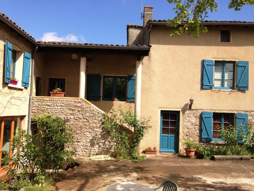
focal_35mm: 33
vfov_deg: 42.9
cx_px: 127
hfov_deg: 55.4
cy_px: 96
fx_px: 242
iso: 50
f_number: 2.4
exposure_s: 1/1391
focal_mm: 4.13
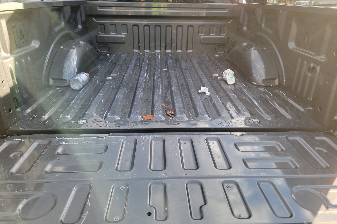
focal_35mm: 25
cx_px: 168
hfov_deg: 71.5
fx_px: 234
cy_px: 98
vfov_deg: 51.1
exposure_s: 1/132
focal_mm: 6.7
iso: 50
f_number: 1.8
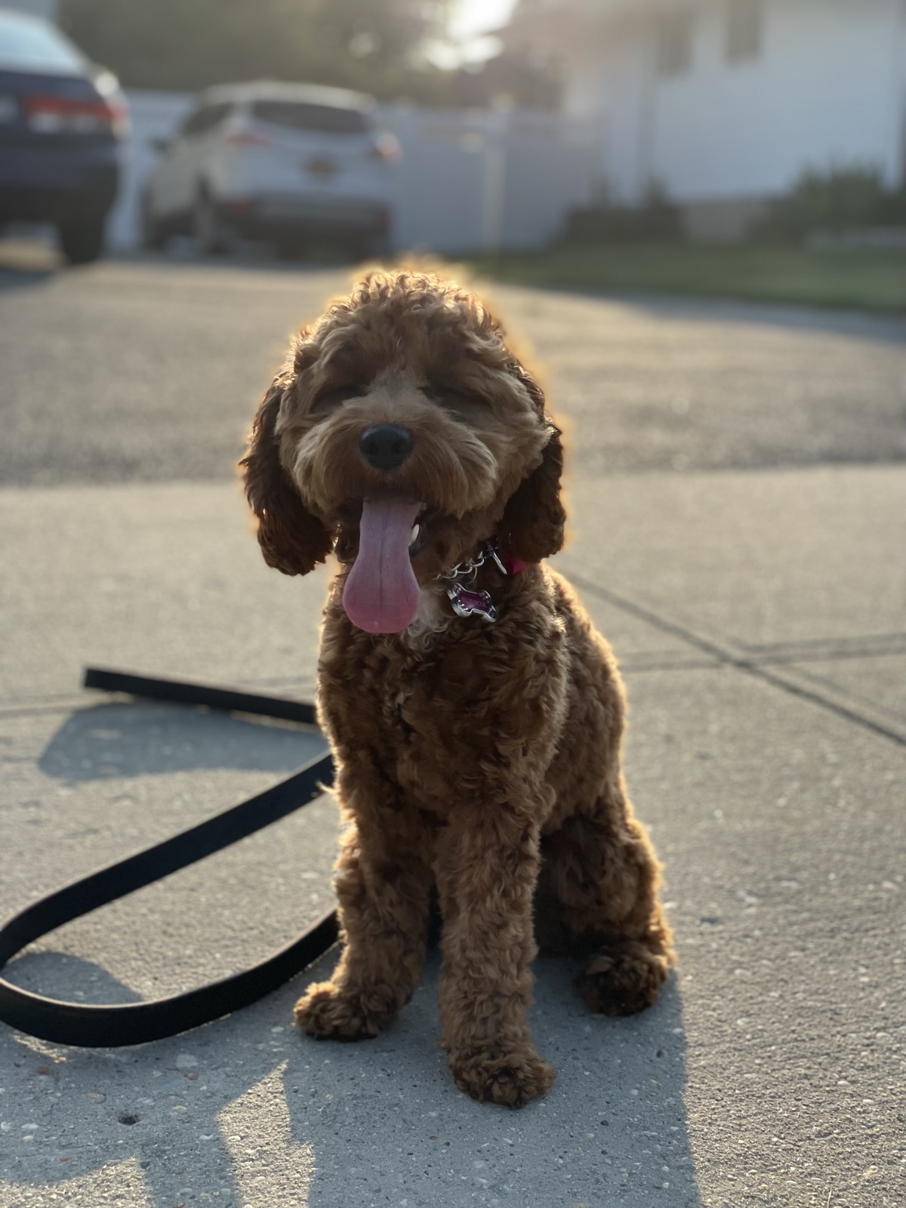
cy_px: 604
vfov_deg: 36.8
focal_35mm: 52
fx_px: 1815
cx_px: 453
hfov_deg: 28.0
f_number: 2
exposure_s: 1/648
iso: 25
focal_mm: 6
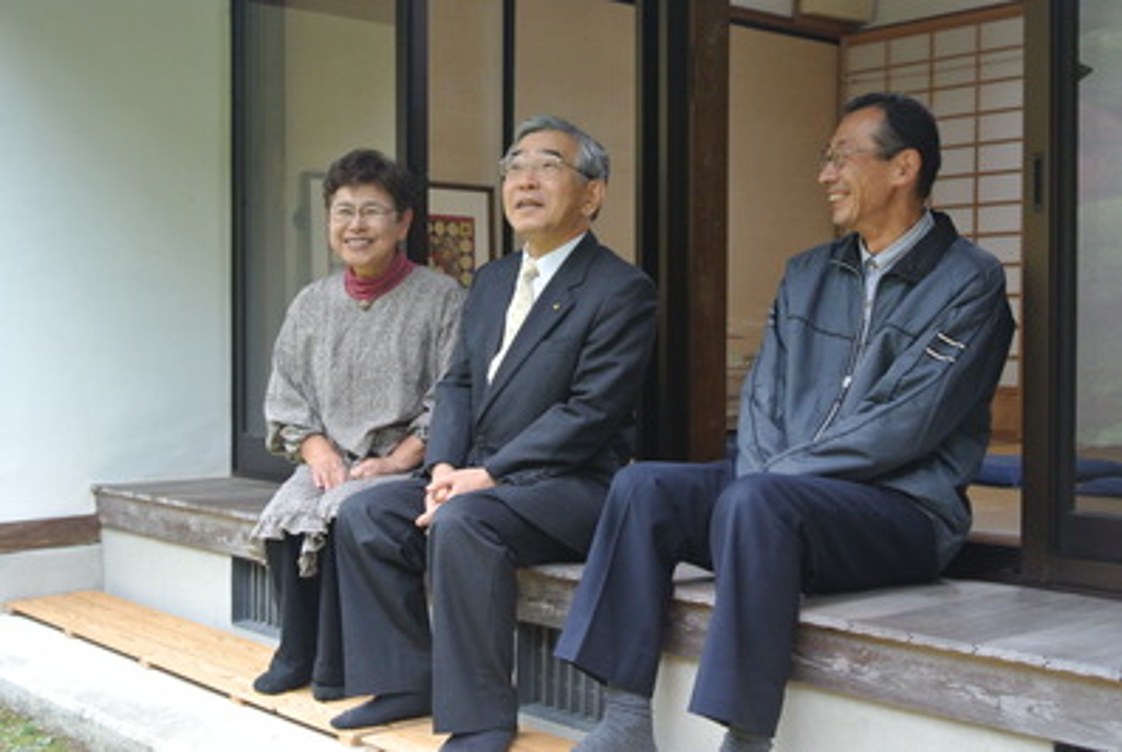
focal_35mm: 49
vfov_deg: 27.6
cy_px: 376
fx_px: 1529
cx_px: 561
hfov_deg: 40.3
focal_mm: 18.2
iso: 560
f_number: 4.5
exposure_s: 1/30
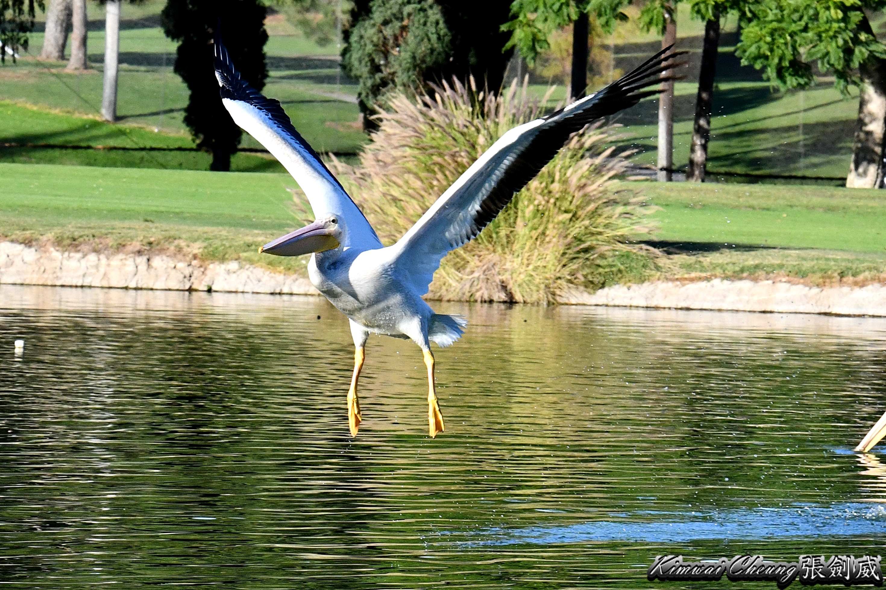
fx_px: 3076
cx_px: 443
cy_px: 295
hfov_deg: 16.4
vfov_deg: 11.0
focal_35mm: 125
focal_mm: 125
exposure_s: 1/1000
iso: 1250
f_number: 13
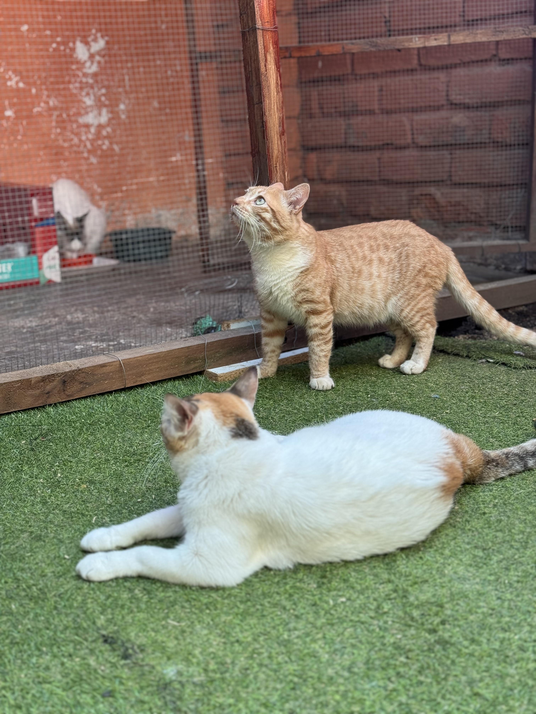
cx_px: 268
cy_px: 357
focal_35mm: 48
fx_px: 991
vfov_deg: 39.7
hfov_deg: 30.3
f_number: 1.78
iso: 80
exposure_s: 1/121
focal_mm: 6.76
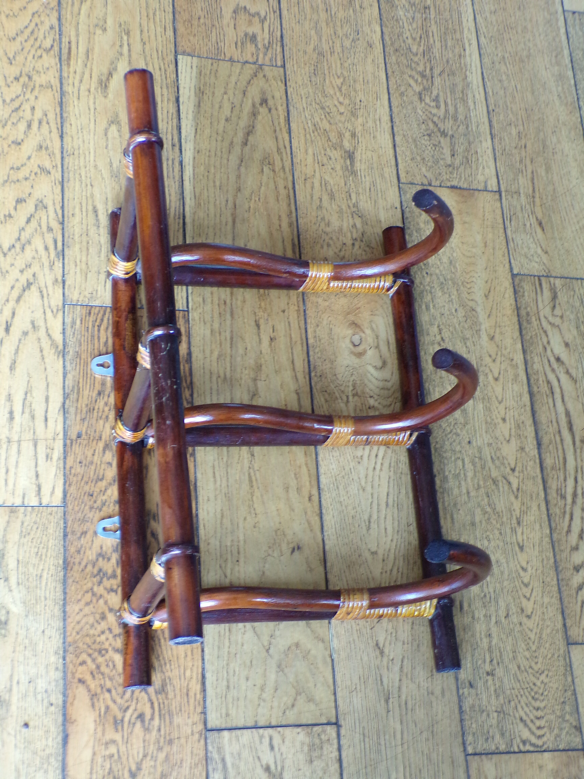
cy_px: 390
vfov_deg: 38.9
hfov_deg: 29.7
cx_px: 292
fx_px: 1102
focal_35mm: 49
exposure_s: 1/17
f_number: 3.5
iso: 249
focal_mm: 8.7
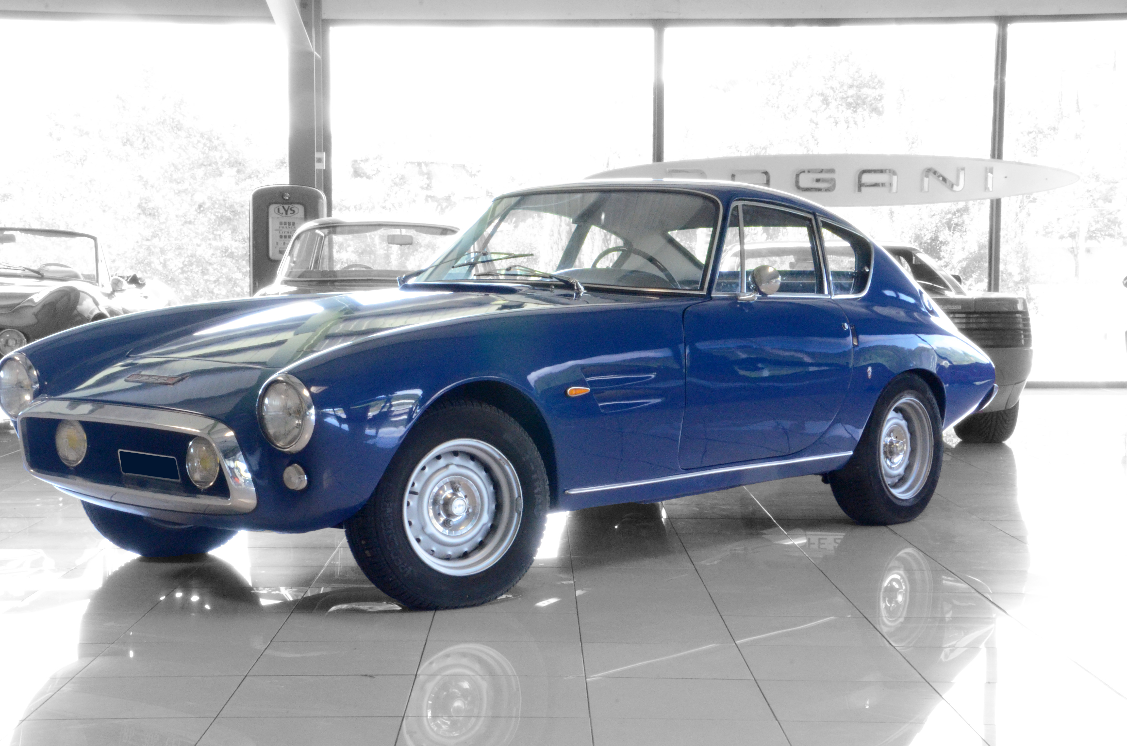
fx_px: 1766
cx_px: 526
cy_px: 382
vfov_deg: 23.9
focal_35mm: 57
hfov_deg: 35.4
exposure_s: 1/2.5
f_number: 29
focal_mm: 35
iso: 2000
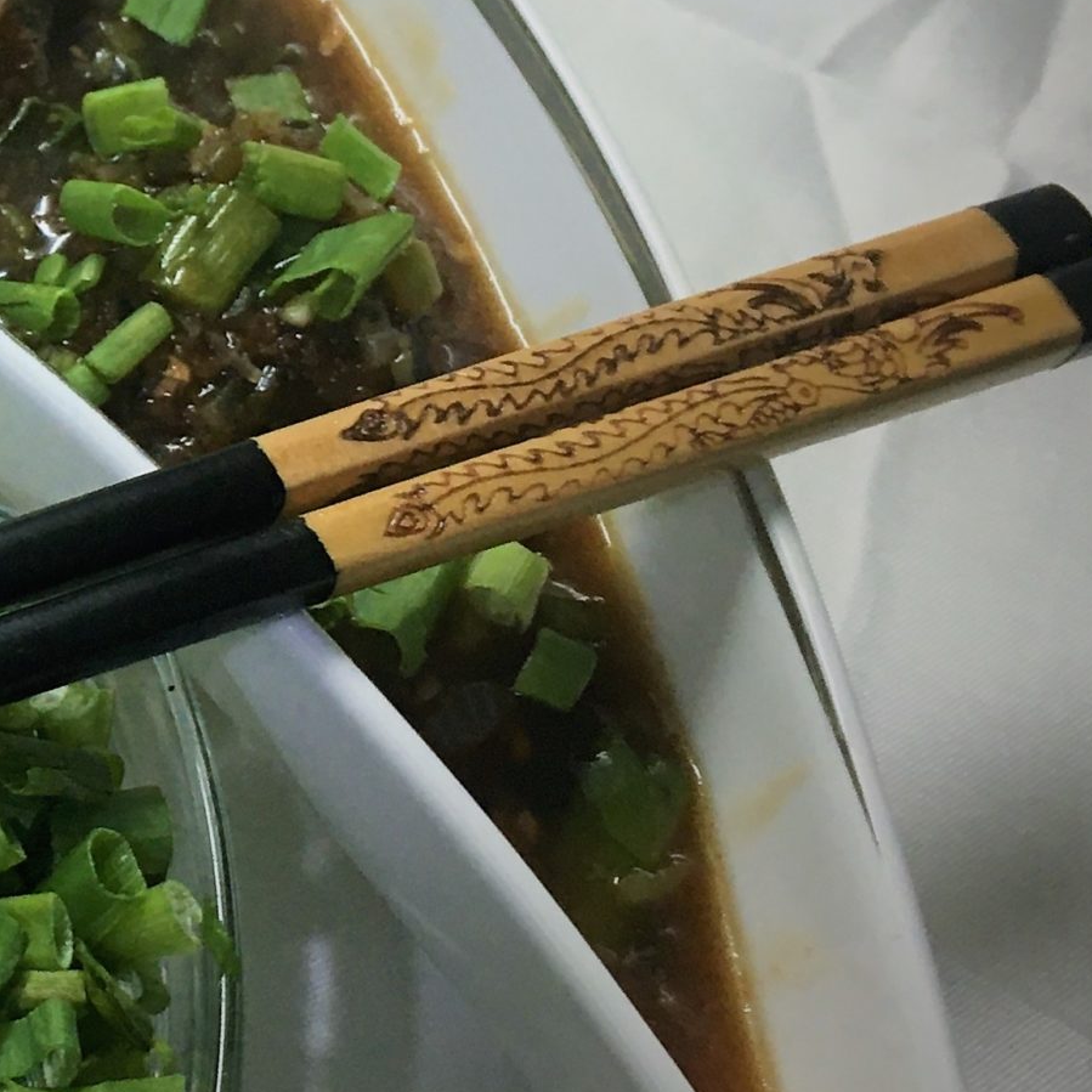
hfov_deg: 20.8
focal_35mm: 73
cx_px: -448
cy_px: 338
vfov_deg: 23.5
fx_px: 2605
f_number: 2.2
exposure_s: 1/33
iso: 50
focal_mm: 4.15
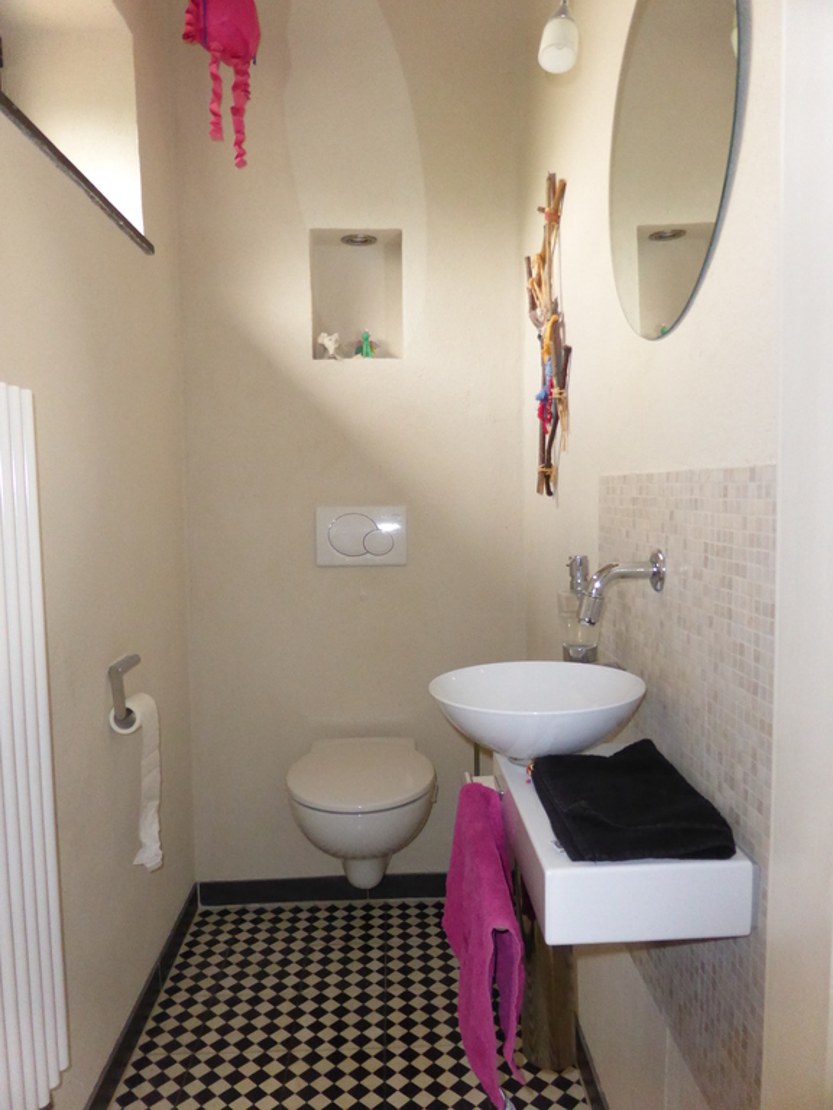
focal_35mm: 25
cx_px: 416
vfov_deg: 69.4
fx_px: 802
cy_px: 555
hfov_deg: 54.9
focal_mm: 4.3
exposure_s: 1/60
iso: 800
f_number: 3.3
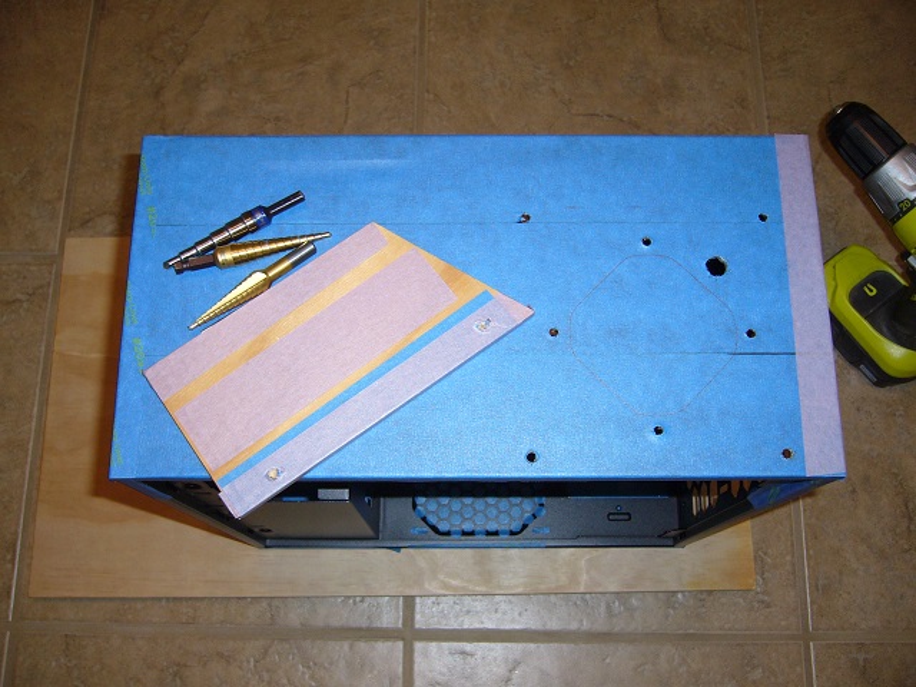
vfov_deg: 40.7
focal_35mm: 35
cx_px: 458
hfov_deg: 52.6
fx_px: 926
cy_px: 344
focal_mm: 5.8
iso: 100
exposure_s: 1/30
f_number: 2.8
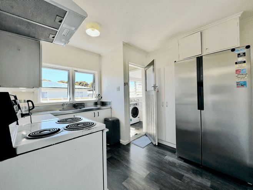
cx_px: 126
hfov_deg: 102.1
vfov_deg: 85.6
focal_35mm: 14
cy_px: 95
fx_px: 102
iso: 40
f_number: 2.2
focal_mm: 2.22
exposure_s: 1/198
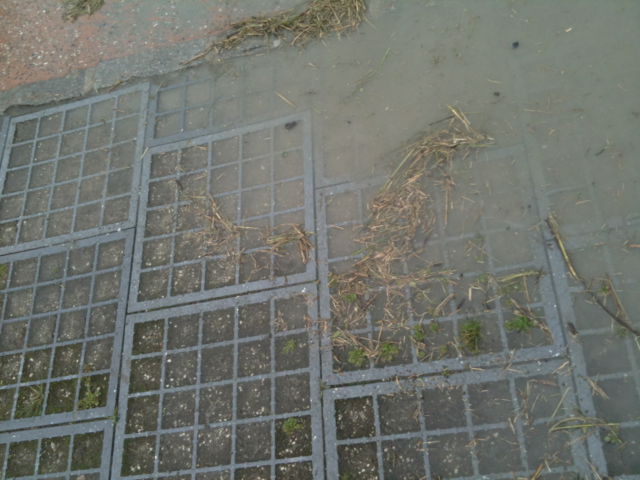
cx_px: 320
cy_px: 240
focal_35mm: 35
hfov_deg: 52.6
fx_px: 647
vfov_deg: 40.7
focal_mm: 3.85
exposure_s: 1/225
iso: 64
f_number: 2.8
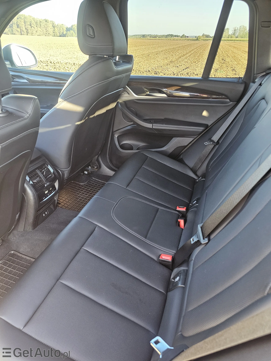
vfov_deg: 73.9
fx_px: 240
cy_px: 180
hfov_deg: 58.9
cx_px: 136
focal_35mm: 23
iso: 400
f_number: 1.7
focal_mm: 6.3
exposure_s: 1/100
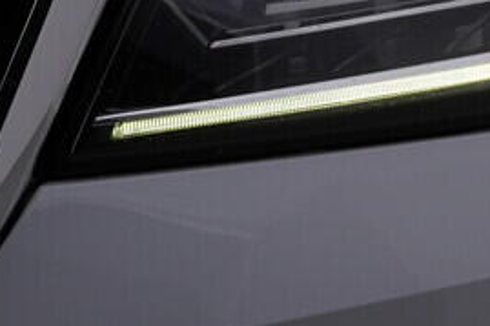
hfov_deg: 14.6
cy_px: 94
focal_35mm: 137
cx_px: 543
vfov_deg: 10.0
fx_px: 1864
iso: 125
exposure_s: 1/125
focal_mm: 24
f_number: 5.6
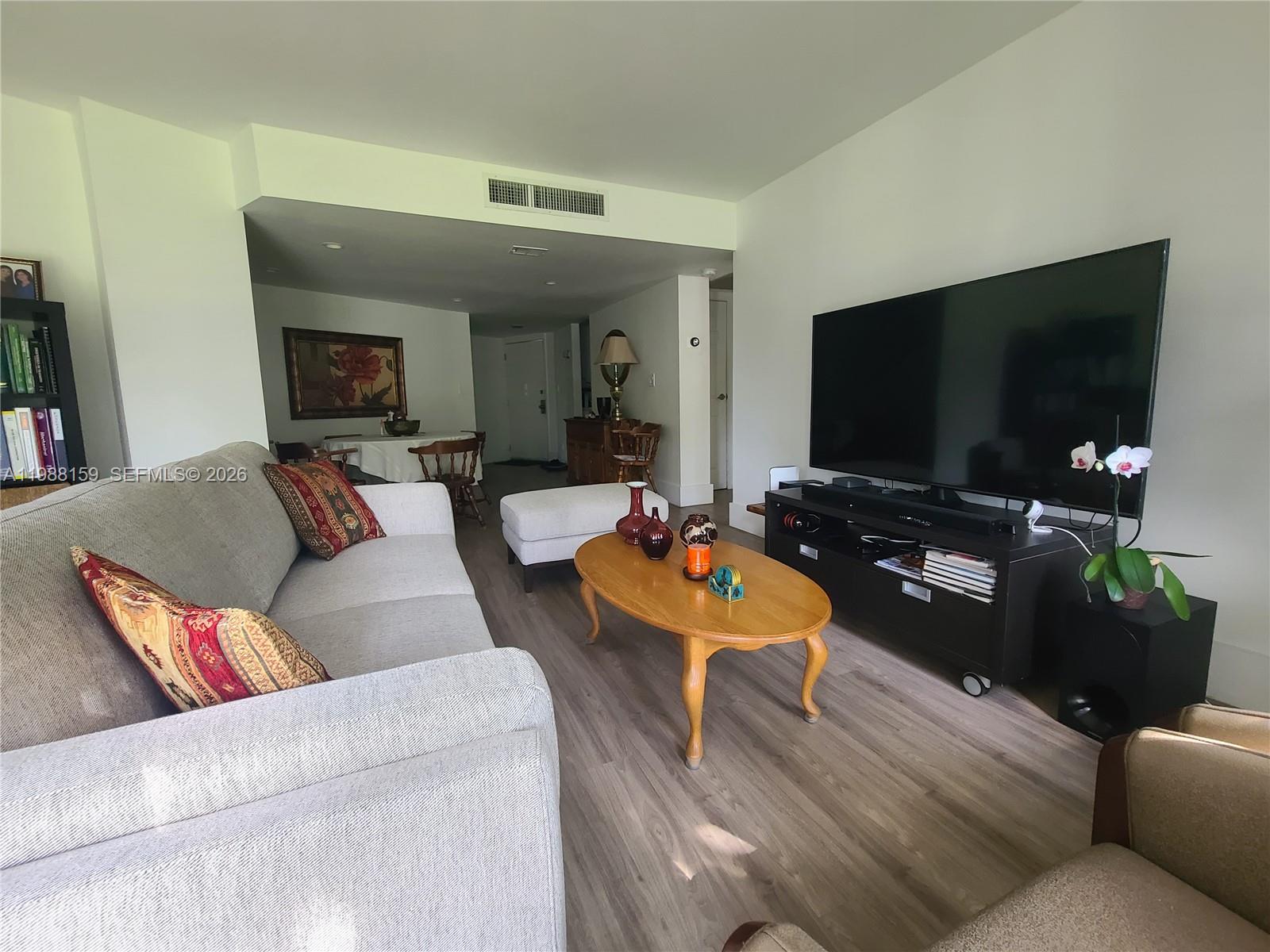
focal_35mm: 13
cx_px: 635
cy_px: 476
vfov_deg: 89.9
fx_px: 477
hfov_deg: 106.2
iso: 320
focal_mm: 2.2
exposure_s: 1/40
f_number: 2.2
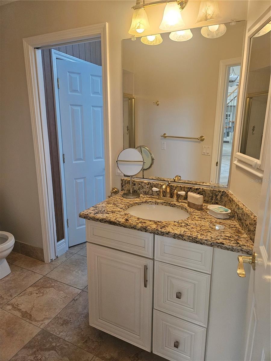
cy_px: 180
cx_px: 136
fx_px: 240
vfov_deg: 73.9
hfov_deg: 58.9
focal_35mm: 23
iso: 640
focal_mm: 5.4
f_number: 1.8
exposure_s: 1/120
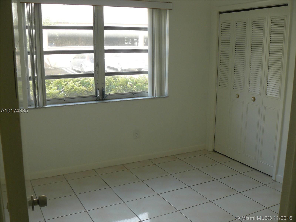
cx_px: 148
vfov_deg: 39.7
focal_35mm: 36
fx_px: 308
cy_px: 111
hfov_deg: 51.4
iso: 100
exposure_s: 1/100
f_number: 3.2
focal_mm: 6
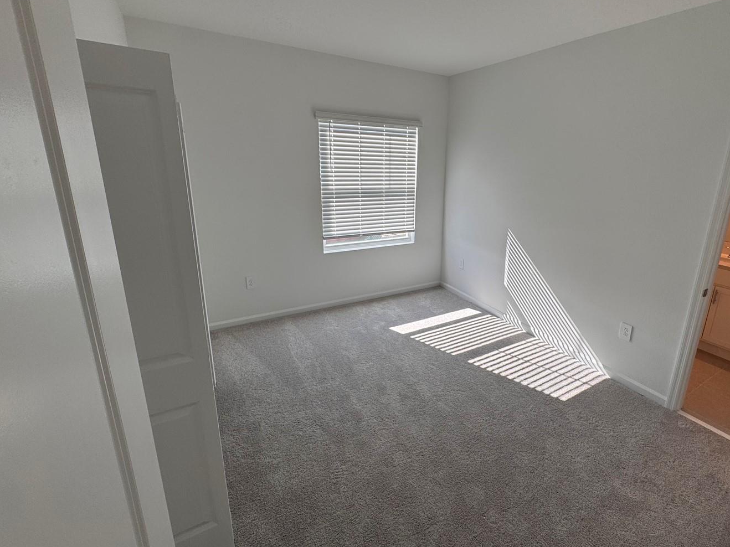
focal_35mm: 17
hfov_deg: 90.3
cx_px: 425
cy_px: 253
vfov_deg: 74.6
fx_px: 358
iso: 40
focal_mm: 2.22
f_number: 2.2
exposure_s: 1/162
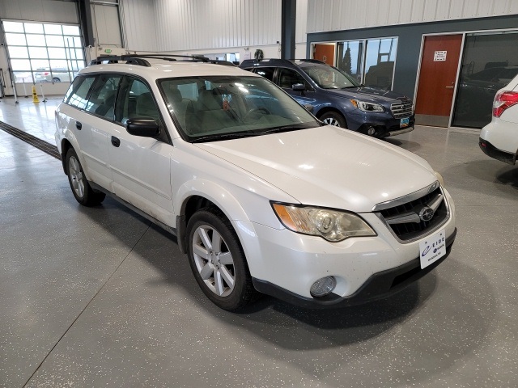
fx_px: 374
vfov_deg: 54.9
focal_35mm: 25
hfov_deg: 69.4
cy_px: 194
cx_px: 259
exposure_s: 1/60
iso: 191
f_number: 1.8
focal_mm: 7
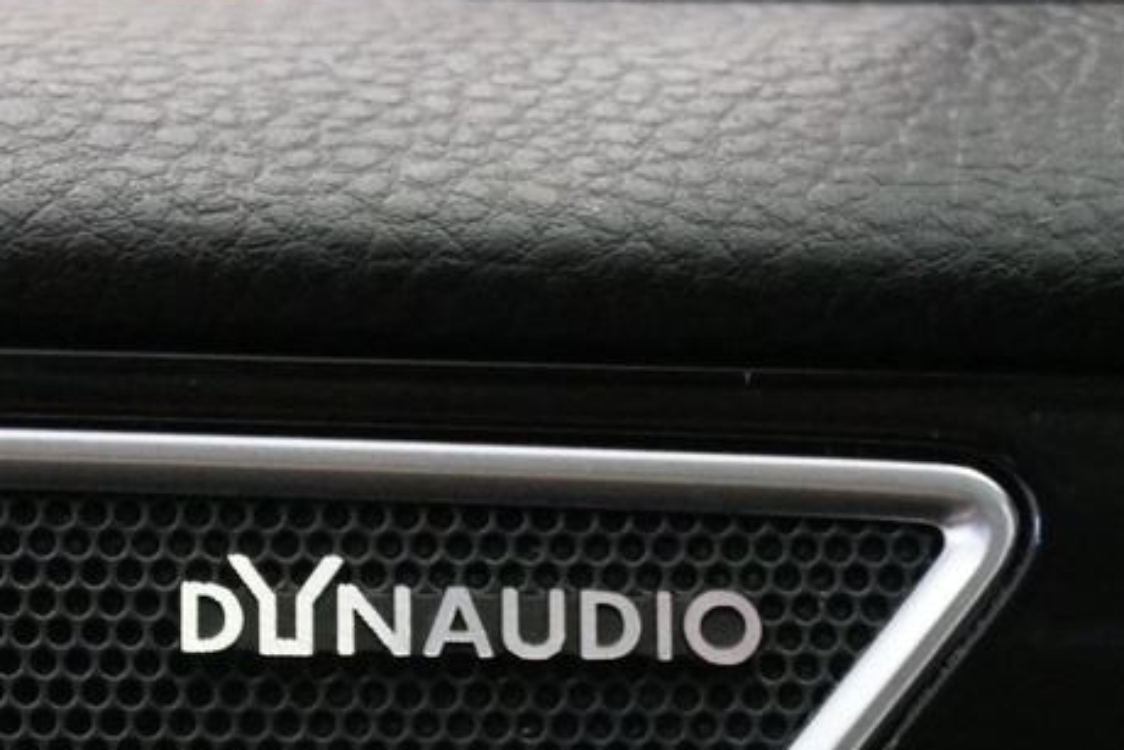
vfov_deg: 5.2
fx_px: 8245
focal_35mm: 264
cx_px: 435
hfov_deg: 7.8
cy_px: 1050
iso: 3200
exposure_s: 1/20
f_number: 5.6
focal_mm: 50
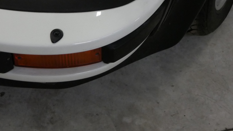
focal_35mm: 82
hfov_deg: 25.8
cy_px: -24
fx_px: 507
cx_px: 93
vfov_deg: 14.3
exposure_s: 1/125
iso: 1600
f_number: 4.1
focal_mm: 20
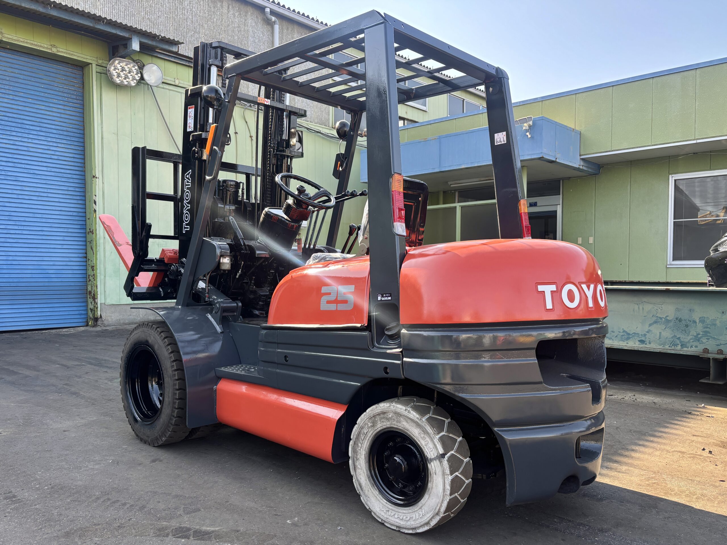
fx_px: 546
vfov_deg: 53.1
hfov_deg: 67.3
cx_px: 364
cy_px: 272
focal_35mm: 26
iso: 50
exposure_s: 1/340
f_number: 1.6
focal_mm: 5.96
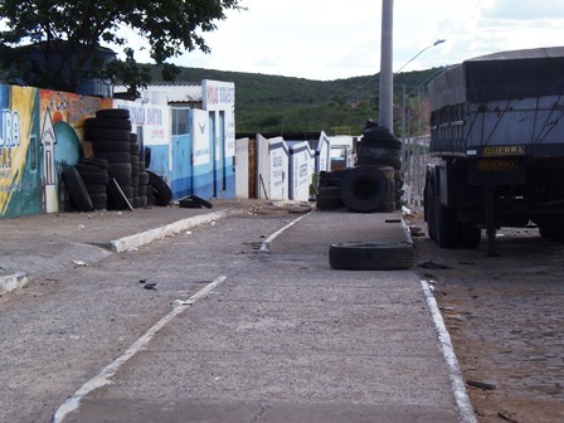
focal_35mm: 99
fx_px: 1613
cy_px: 212
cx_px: 282
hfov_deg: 19.8
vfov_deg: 14.9
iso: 64
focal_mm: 18.4
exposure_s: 1/320
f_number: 4.4
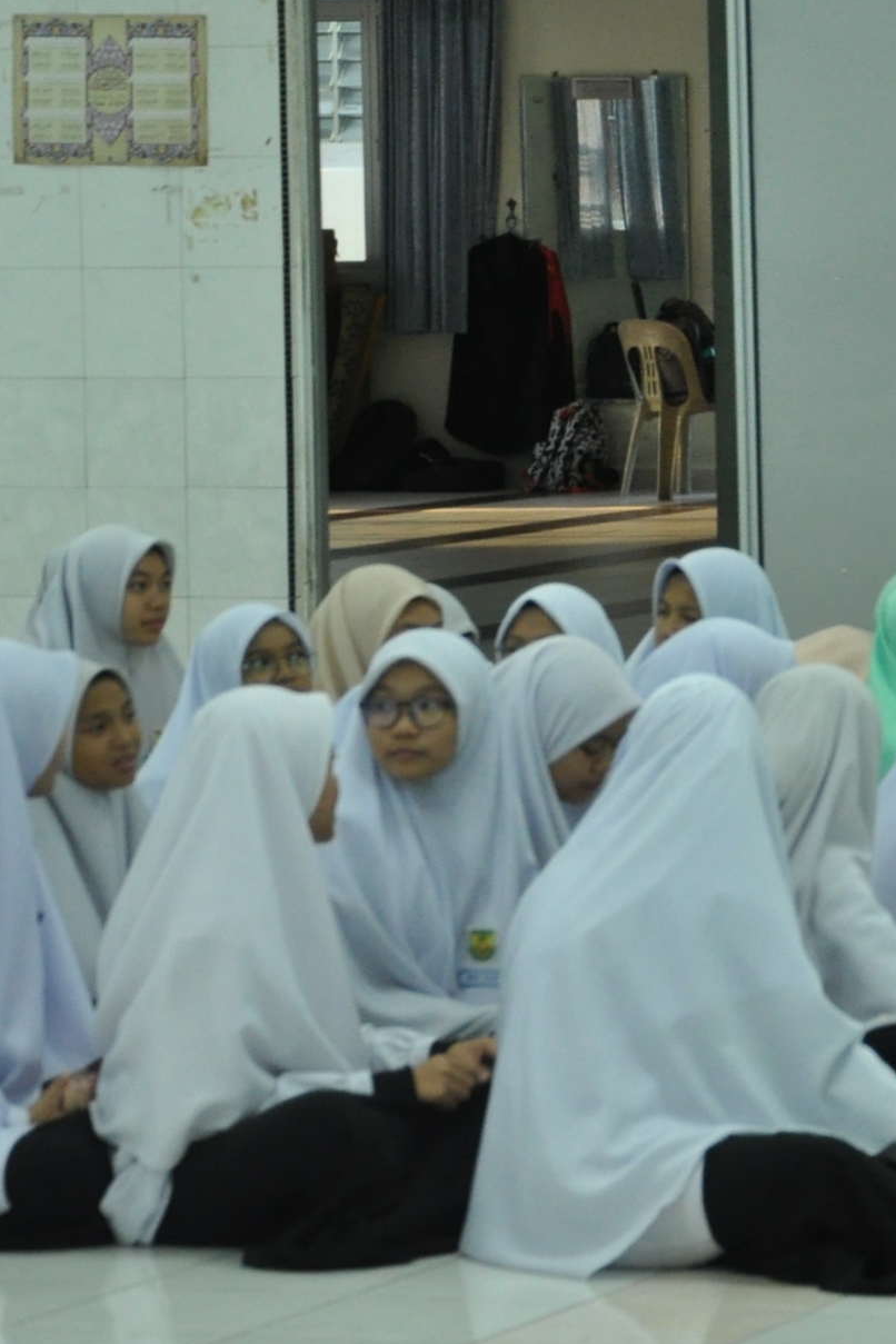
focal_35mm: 179
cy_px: 384
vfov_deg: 11.4
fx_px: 6694
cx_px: 1395
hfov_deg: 7.5
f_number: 4.8
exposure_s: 1/40
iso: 1000
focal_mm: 45
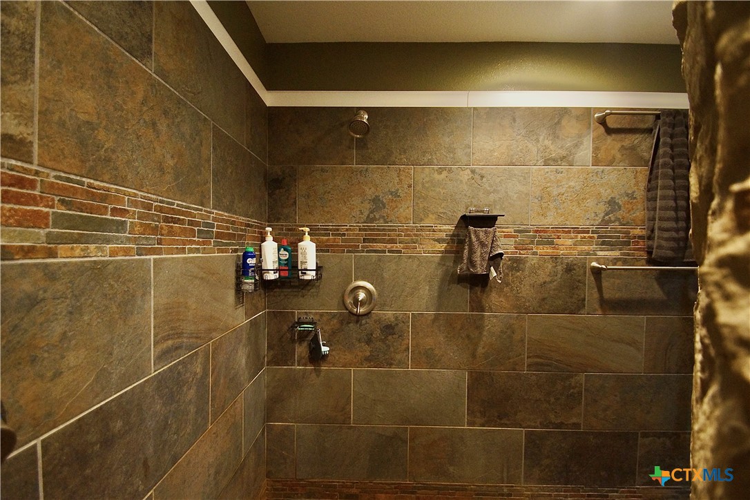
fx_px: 312
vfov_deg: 77.3
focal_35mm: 15
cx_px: 375
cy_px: 250
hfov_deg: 100.4
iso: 1600
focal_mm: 10
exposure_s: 1/60
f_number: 3.5
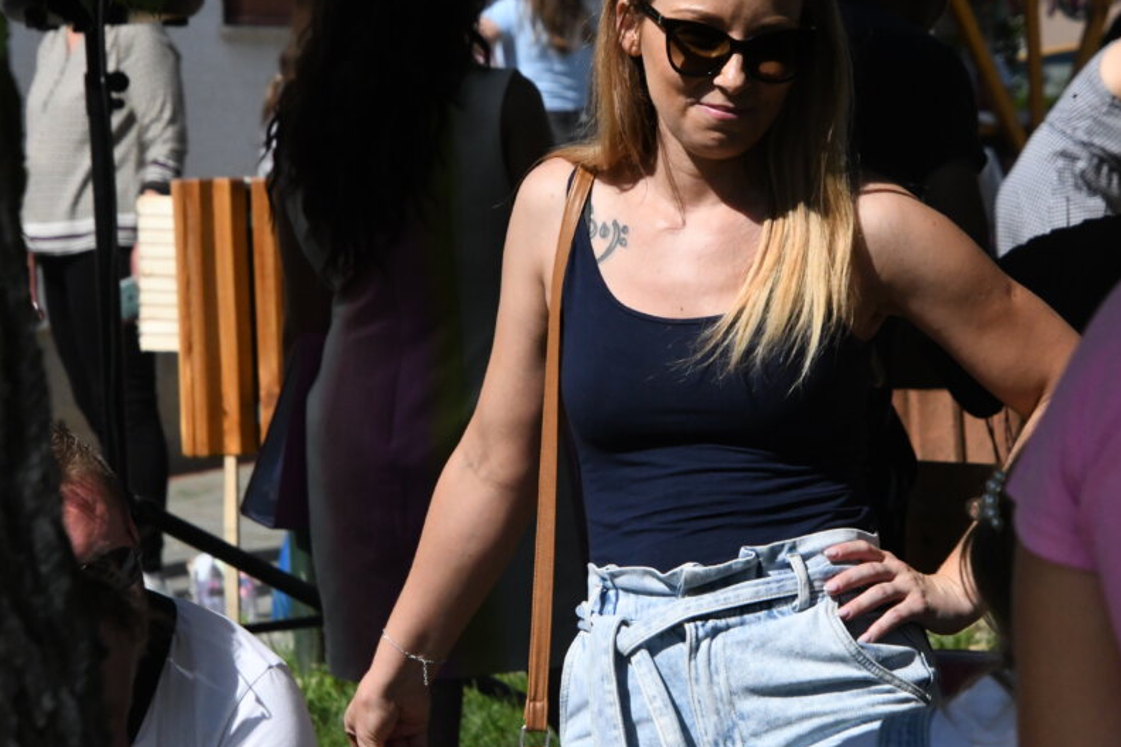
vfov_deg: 4.9
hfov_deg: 7.3
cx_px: 719
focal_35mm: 281
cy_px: 307
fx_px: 8748
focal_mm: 145
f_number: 13
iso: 4000
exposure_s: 1/6400
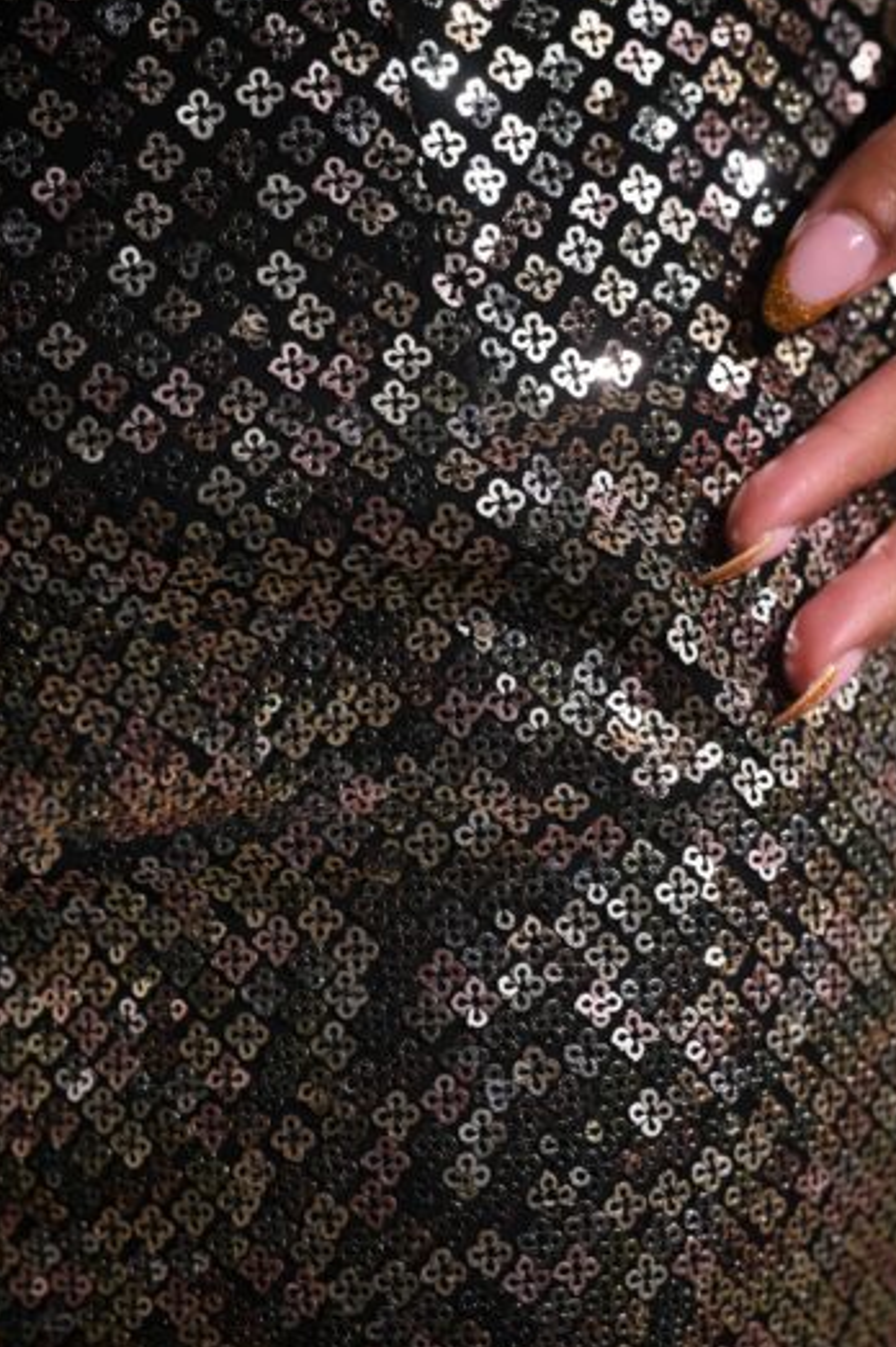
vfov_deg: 31.4
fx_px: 2392
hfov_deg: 21.2
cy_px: 740
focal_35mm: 64
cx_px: 514
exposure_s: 1/200
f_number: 4
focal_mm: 50
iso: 125
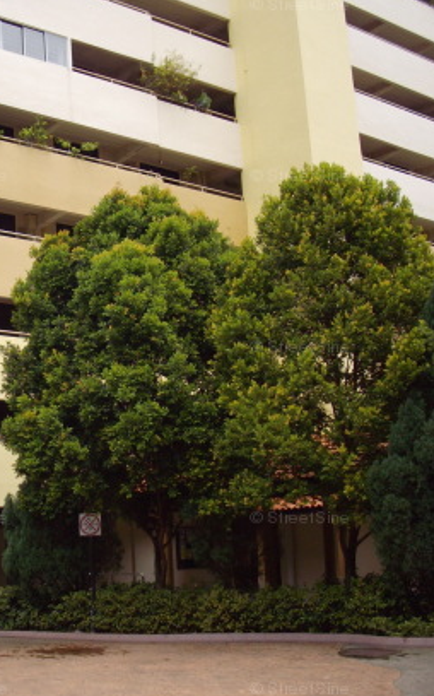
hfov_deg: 23.7
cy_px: 349
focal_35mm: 53
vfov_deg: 38.2
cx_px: 36
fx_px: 1004
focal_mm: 6.2
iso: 80
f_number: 5.6
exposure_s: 1/160
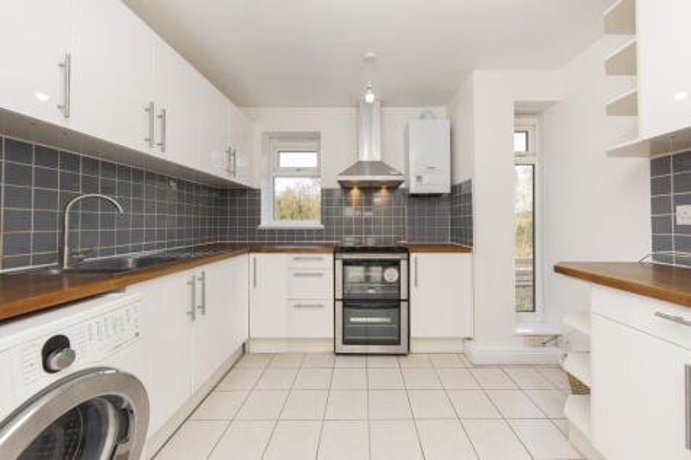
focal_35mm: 13
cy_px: 230
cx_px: 346
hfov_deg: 108.3
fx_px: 249
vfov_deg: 85.4
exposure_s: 1/60
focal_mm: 13
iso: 125
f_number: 16
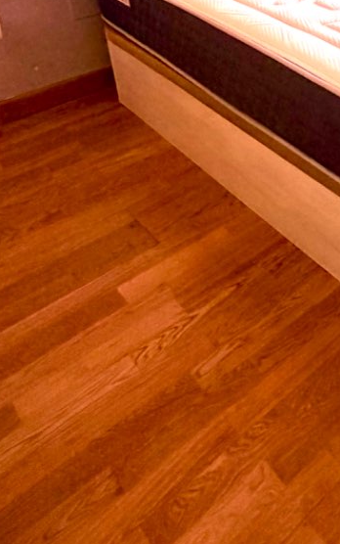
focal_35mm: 40
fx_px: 592
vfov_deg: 42.5
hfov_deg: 26.9
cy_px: 0
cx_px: 445
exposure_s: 1/121
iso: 200
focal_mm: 2.22
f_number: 2.2
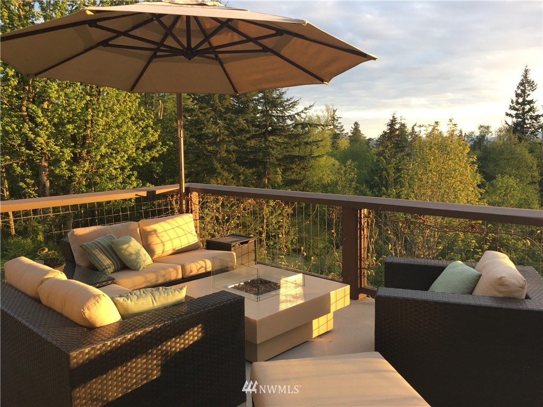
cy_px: 204
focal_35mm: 29
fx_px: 455
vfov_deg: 48.2
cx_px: 272
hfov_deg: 61.7
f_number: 2.2
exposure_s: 1/120
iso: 40
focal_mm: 4.15
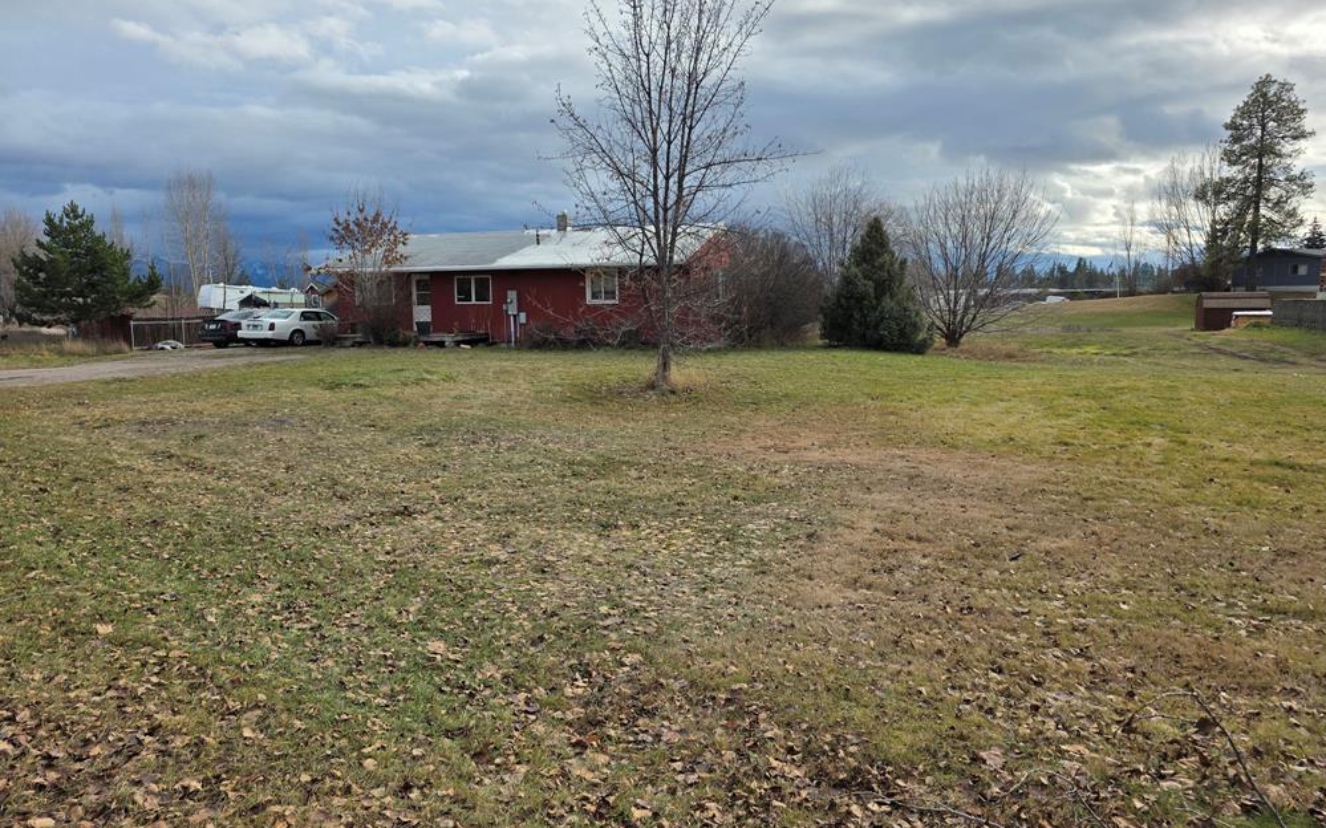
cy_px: 413
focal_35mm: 25
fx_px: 903
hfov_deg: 72.6
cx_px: 658
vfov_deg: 49.3
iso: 80
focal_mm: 6.3
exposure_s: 1/6355
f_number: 1.7
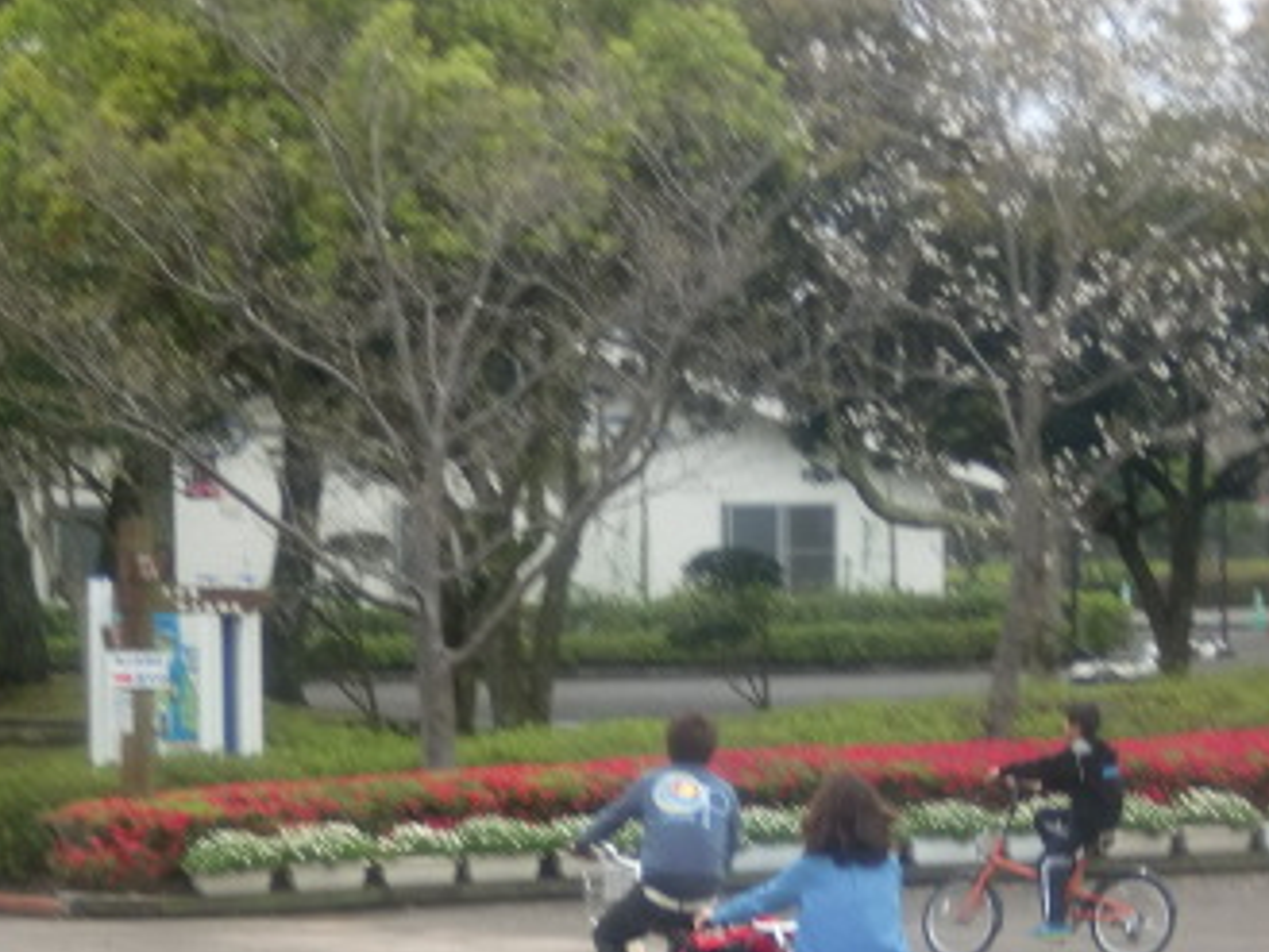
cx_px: 702
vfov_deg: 7.2
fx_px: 7555
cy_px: 921
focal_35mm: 206
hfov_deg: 9.6
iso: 64
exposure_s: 1/100
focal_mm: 18.9
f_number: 5.9
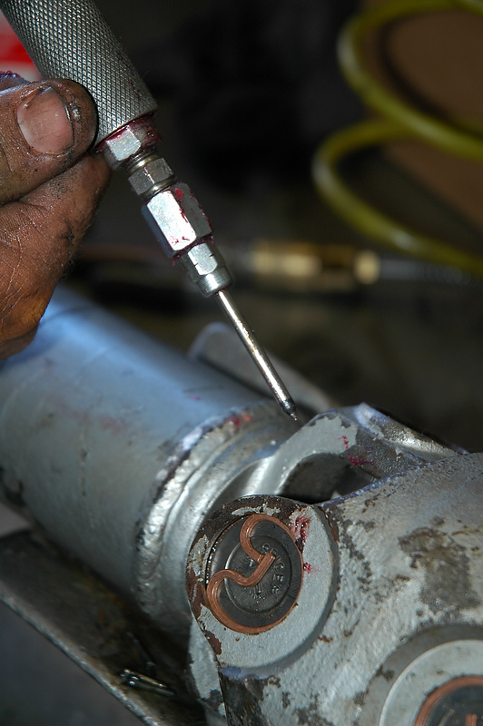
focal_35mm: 105
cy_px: 363
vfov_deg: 19.5
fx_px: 2117
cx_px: 242
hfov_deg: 13.0
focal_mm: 70
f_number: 4.5
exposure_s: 1/60
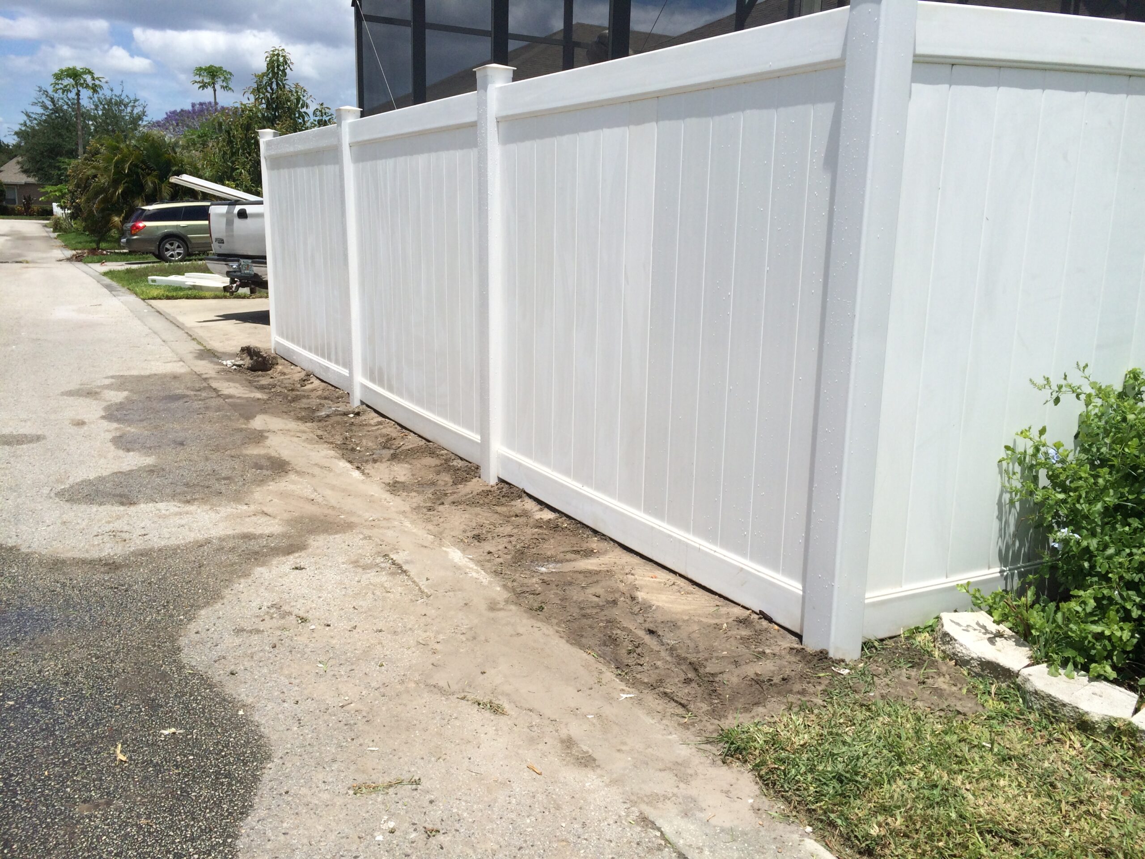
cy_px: 430
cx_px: 572
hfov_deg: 61.7
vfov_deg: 48.2
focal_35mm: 29
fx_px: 959
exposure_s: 1/4566
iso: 32
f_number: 2.2
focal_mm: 4.15
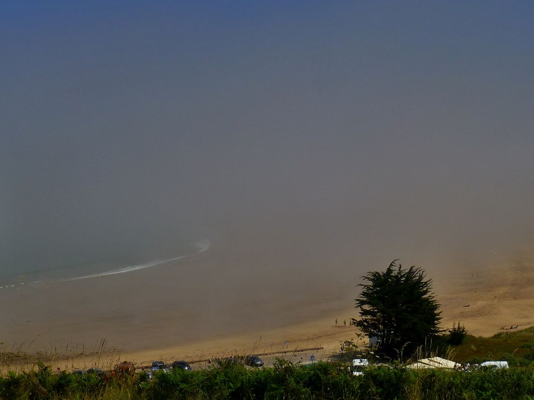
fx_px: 632
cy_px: 200
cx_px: 267
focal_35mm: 41
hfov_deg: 45.8
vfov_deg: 35.1
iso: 100
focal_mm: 7.4
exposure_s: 1/2000
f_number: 3.9
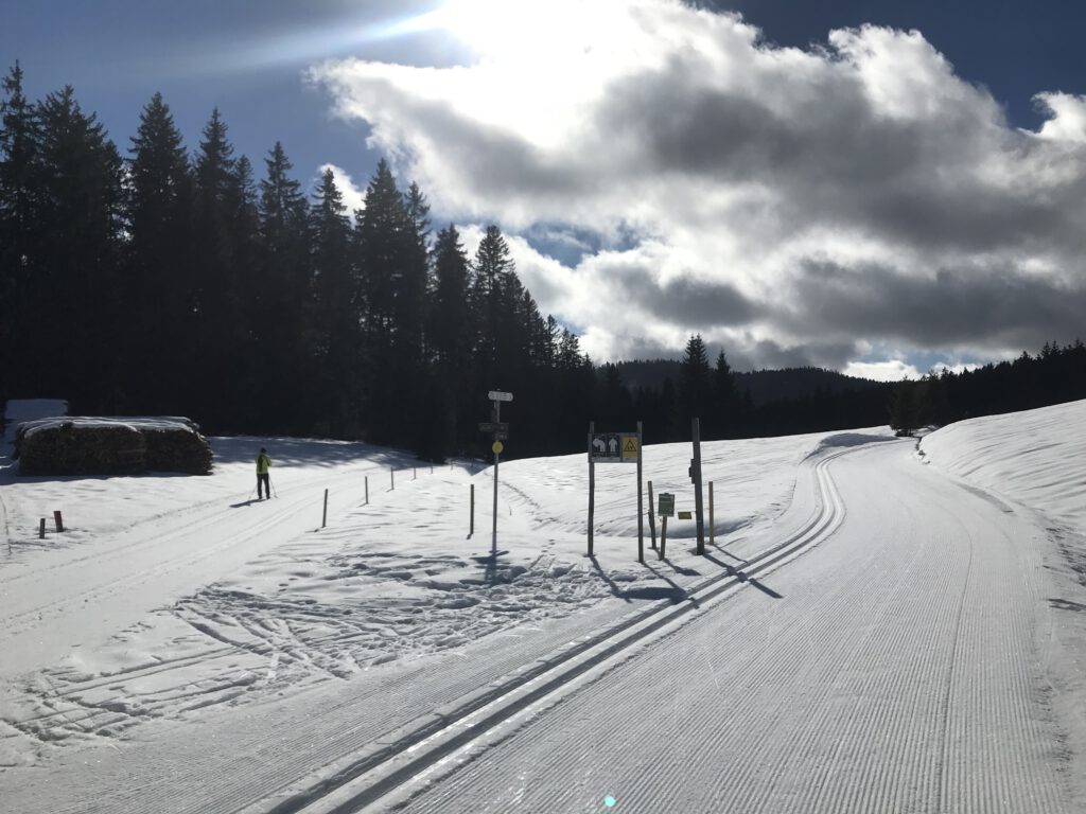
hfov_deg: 63.4
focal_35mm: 28
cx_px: 543
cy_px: 407
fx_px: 878
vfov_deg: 49.7
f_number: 1.8
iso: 25
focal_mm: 3.99
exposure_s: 1/16129
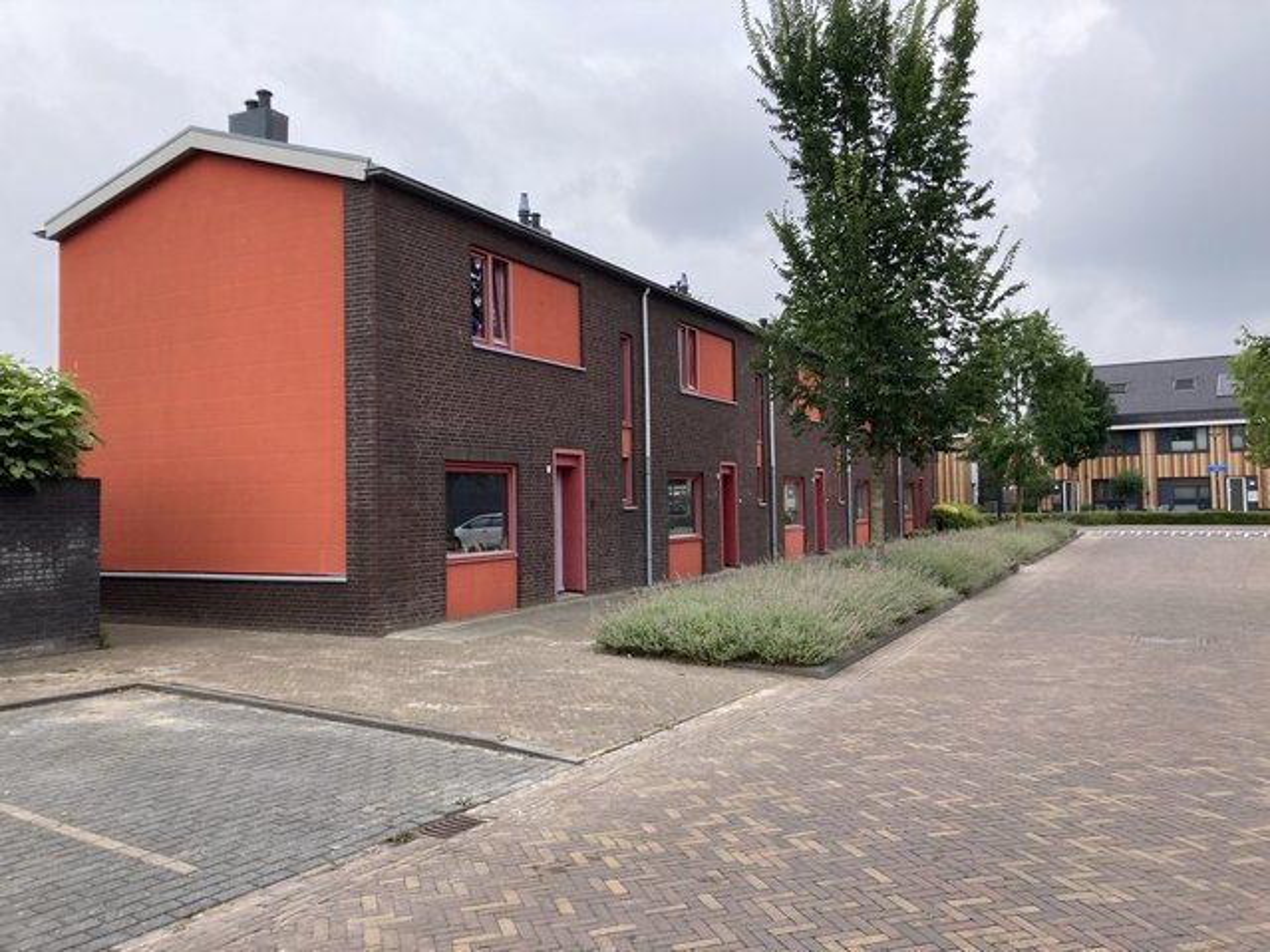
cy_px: 476
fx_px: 1027
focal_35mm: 28
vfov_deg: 49.7
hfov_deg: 63.5
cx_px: 635
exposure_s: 1/1012
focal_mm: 3.99
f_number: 1.8
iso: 20
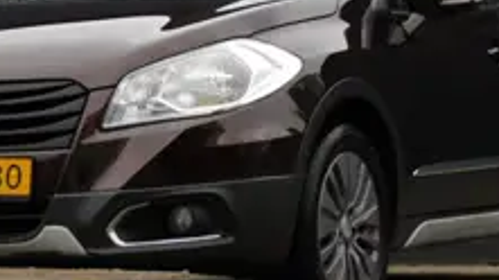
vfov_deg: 7.3
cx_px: 199
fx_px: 2195
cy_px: -7
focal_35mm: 166
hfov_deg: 13.0
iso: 125
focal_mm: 12.5
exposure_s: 1/100
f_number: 4.5
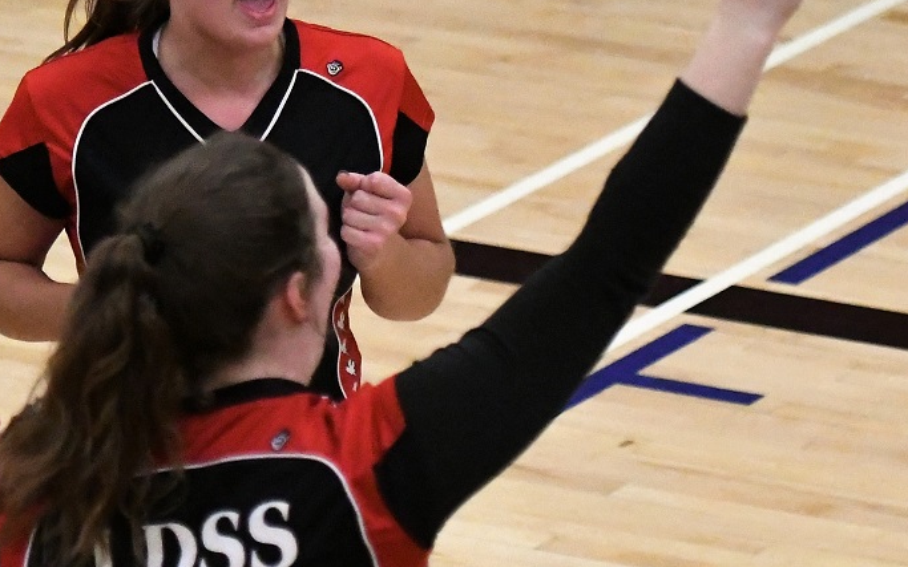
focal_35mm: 253
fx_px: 6261
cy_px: 293
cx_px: 241
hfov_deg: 8.3
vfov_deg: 5.2
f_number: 2.8
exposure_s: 1/1000
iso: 9000
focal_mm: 98
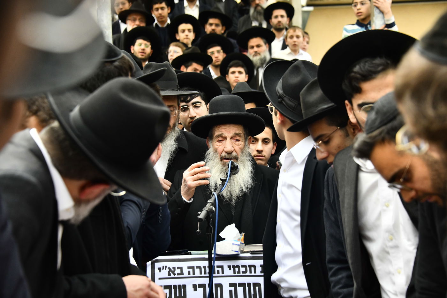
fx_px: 894
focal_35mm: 72
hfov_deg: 28.1
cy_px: 149
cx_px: 224
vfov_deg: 18.9
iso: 1250
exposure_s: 1/400
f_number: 5.6
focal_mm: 72
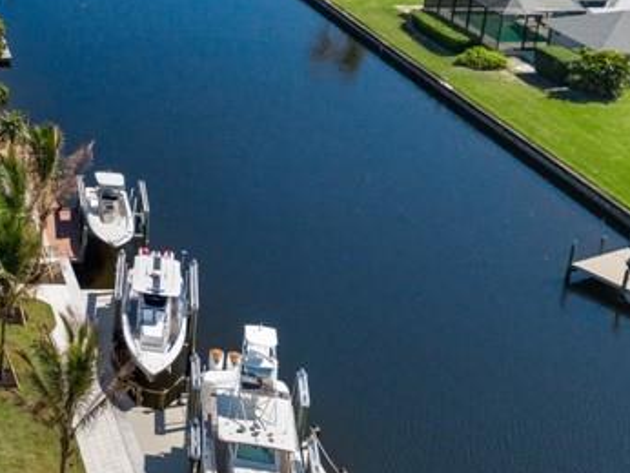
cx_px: -157
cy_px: 13
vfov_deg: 20.2
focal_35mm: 71
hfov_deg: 24.4
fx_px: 1293
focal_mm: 8.67
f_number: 1.8
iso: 100
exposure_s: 1/500
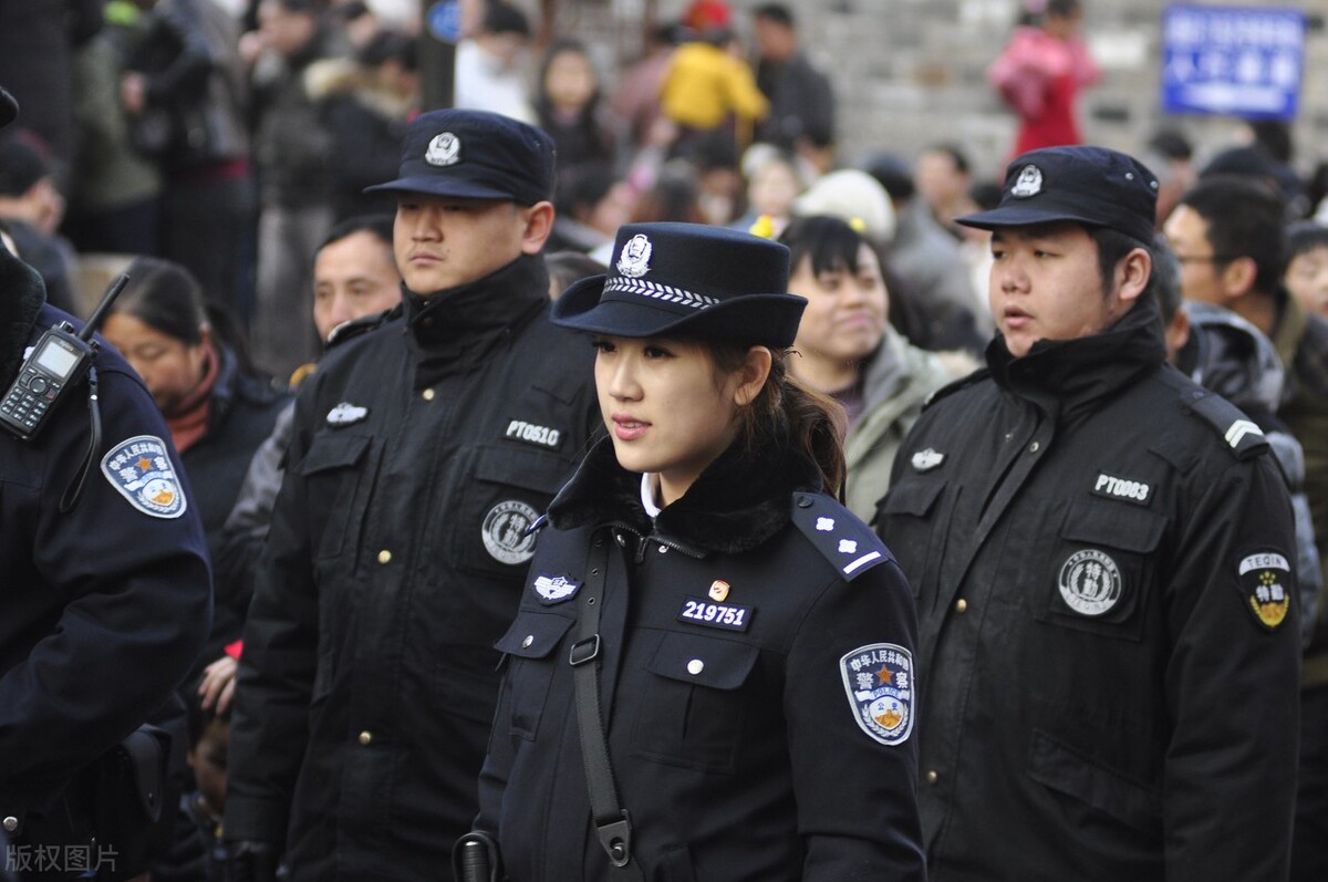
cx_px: 664
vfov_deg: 9.9
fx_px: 5084
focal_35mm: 138
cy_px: 441
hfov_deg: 14.9
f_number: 2.8
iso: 320
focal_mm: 92
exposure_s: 1/320
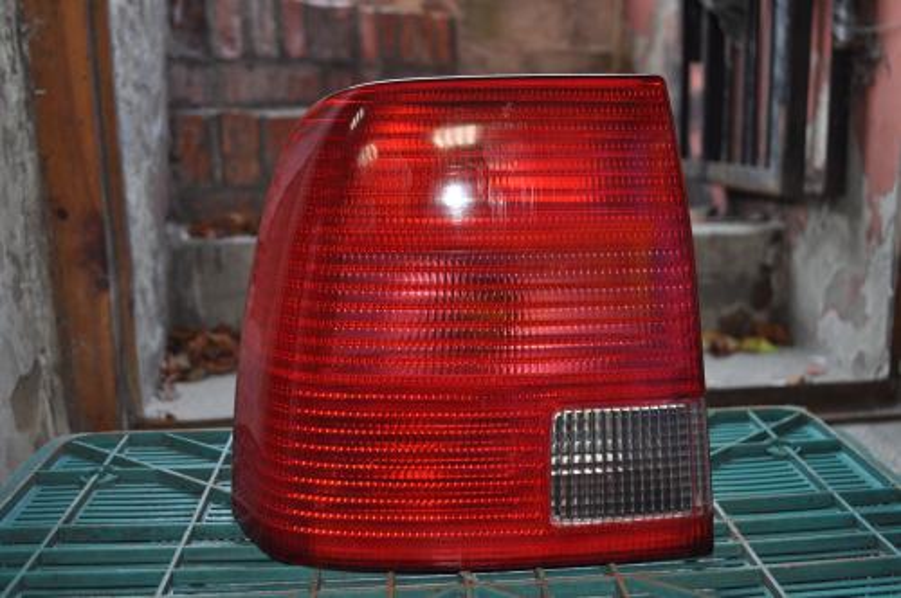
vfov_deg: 39.9
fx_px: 825
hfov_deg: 57.3
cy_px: 299
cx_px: 450
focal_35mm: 33
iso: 500
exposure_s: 1/60
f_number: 4
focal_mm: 22
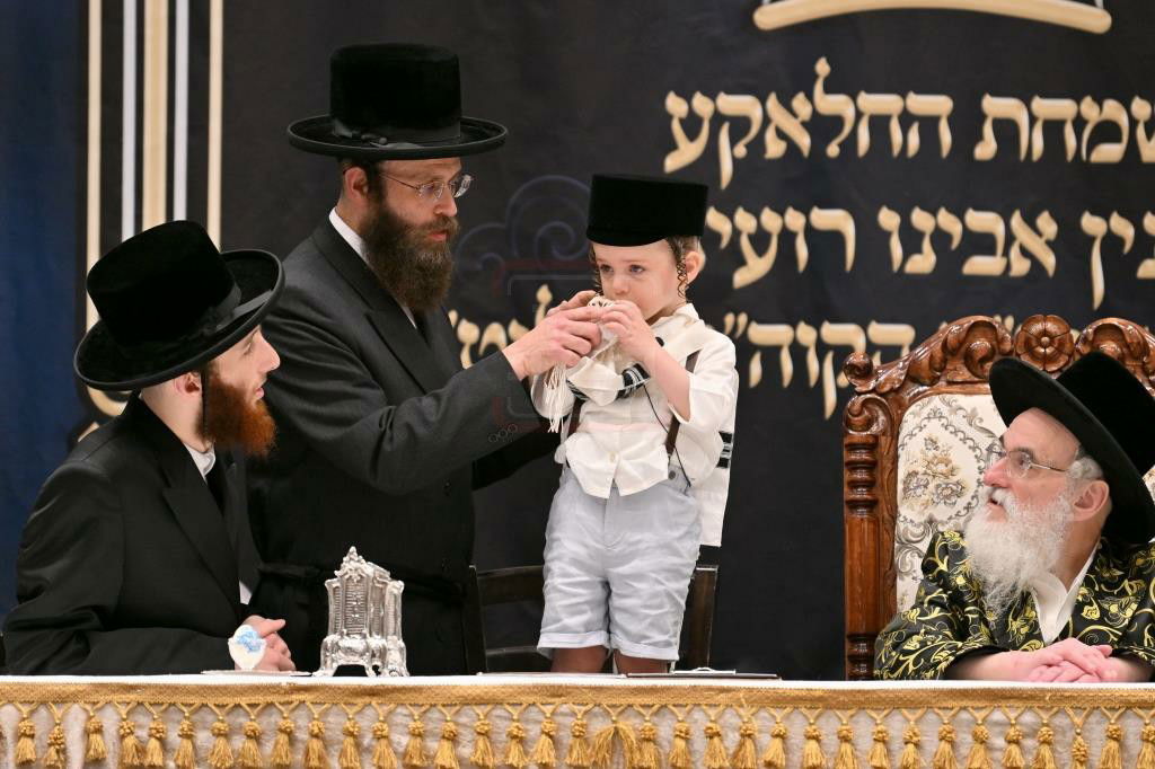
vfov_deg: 4.6
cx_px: 578
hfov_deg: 6.9
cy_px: 384
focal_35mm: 300
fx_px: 9621
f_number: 2.8
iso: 320
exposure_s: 1/500
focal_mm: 200
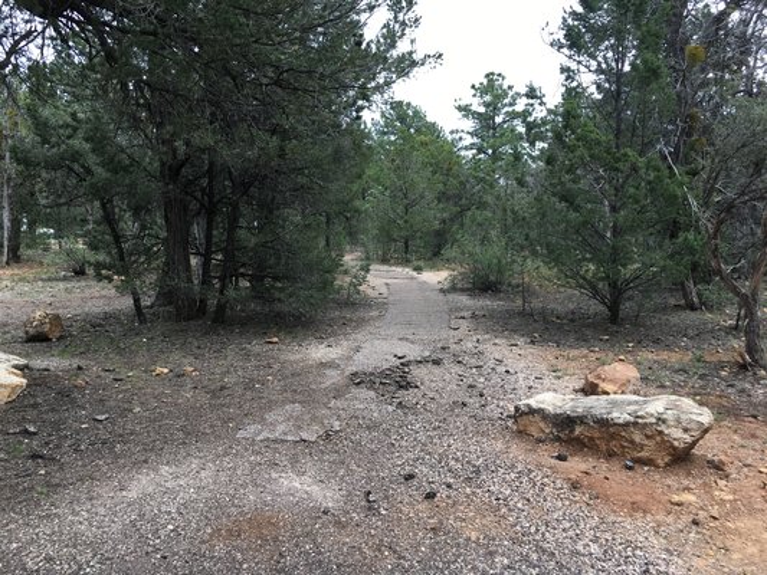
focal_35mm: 29
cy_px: 288
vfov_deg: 48.2
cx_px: 384
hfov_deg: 61.6
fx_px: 643
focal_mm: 4.15
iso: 32
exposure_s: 1/120
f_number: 2.2
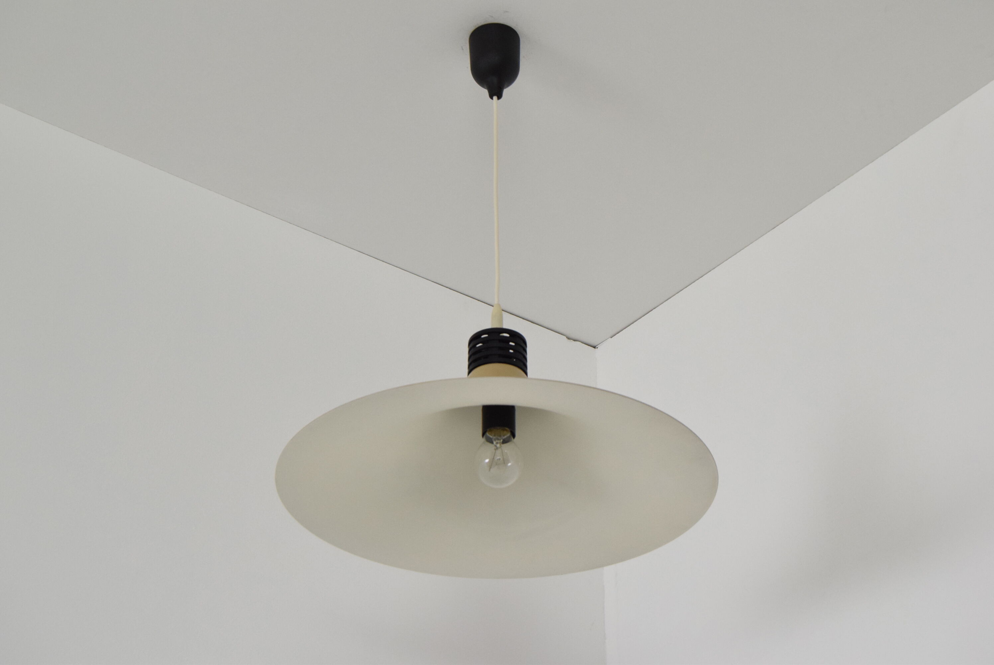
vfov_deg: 25.8
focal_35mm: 52
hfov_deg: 37.8
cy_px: 332
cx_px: 497
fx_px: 1451
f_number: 7.1
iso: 1600
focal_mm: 35
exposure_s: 1/200
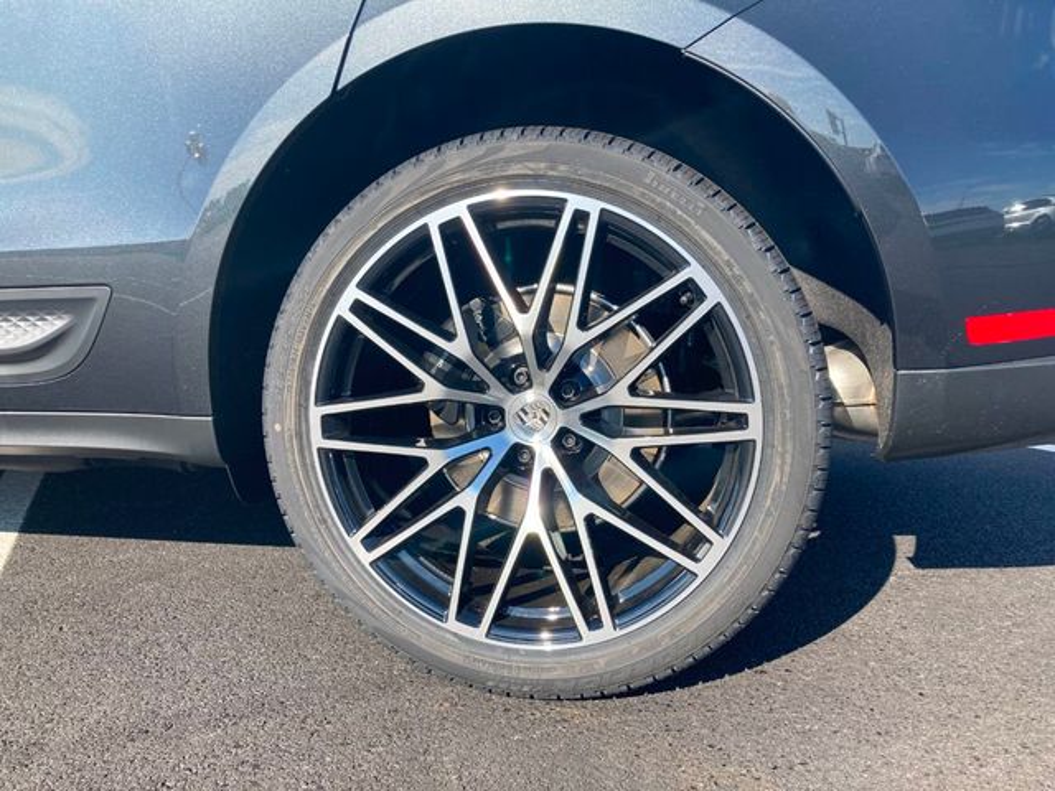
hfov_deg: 63.4
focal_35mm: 28
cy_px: 396
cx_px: 528
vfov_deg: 49.7
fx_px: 853
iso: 20
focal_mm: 3.99
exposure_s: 1/762
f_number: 1.8
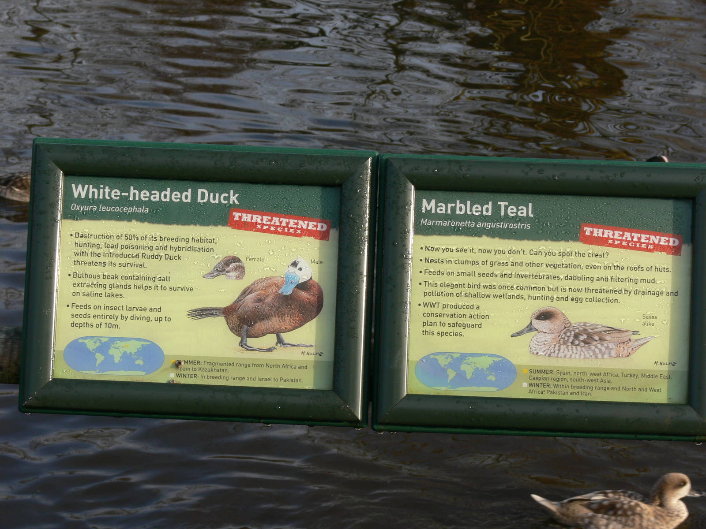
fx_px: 2080
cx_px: 353
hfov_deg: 19.3
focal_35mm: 102
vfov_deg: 14.5
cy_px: 264
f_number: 5.6
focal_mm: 21.7
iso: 80
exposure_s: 1/125
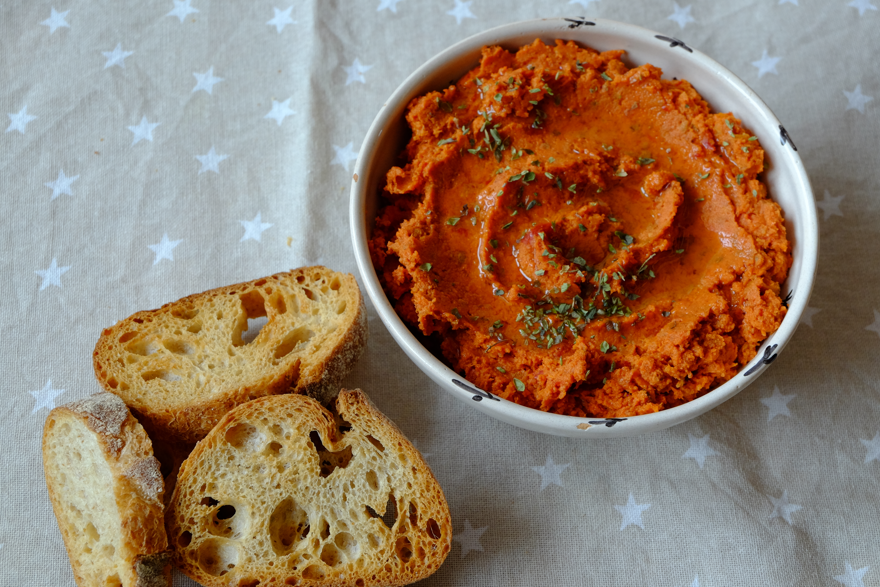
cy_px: 294
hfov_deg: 37.5
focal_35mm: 53
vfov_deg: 25.5
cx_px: 440
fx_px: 1295
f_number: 7.1
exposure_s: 1/30
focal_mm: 35.5
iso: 800
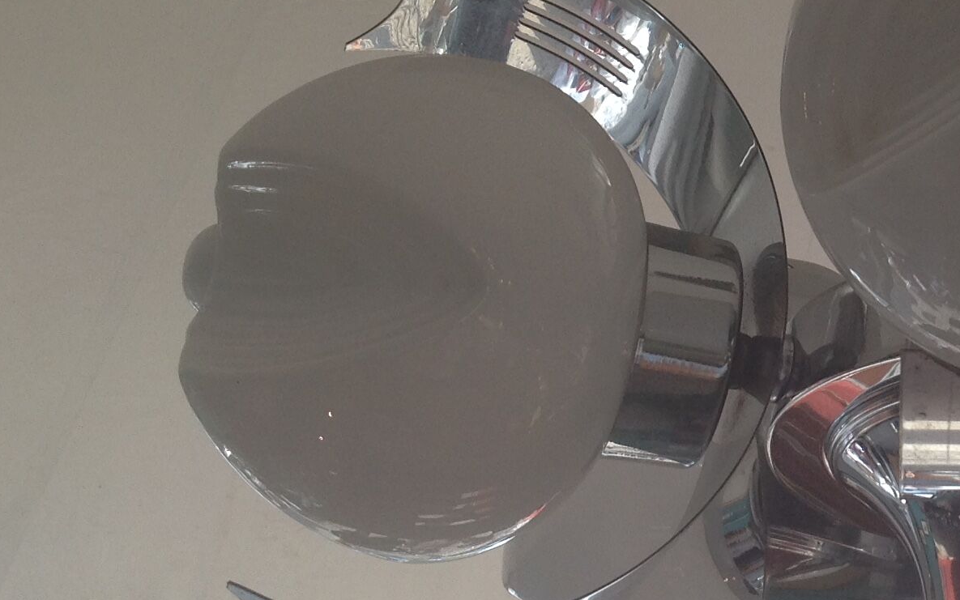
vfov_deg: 16.1
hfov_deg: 24.3
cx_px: 977
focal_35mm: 81
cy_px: 233
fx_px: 2120
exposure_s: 1/288
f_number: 2.4
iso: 50
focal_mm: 4.28
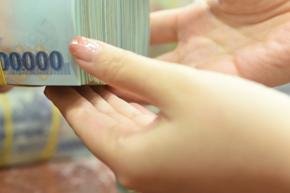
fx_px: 934
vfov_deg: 11.7
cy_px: 33
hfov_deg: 17.2
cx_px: -8
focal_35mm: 116
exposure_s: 1/200
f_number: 4
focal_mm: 56
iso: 2500
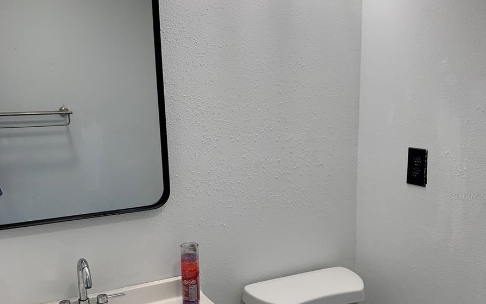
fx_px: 490
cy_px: 196
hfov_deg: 52.7
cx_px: 242
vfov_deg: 34.2
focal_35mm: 37
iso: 50
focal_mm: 4.25
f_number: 1.8
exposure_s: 1/120
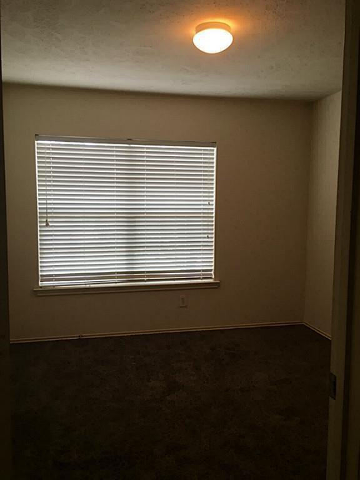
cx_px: 180
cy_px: 240
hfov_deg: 48.2
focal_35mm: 29
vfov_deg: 61.7
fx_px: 402
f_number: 2.2
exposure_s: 1/30
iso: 32
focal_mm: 4.15
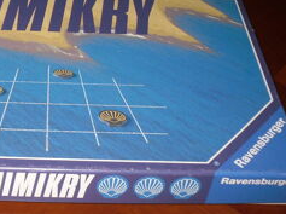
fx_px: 586
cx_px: 35
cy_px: 97
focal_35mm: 71
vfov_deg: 20.7
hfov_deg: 26.6
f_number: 7.6
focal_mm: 6.3
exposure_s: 1/45
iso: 100
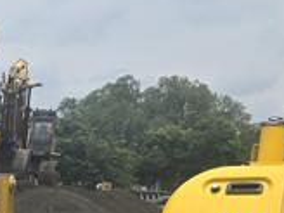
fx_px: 1181
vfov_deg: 9.8
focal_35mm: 144
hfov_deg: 11.0
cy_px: 365
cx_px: -452
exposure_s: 1/861
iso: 12
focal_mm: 6.3
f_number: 1.7
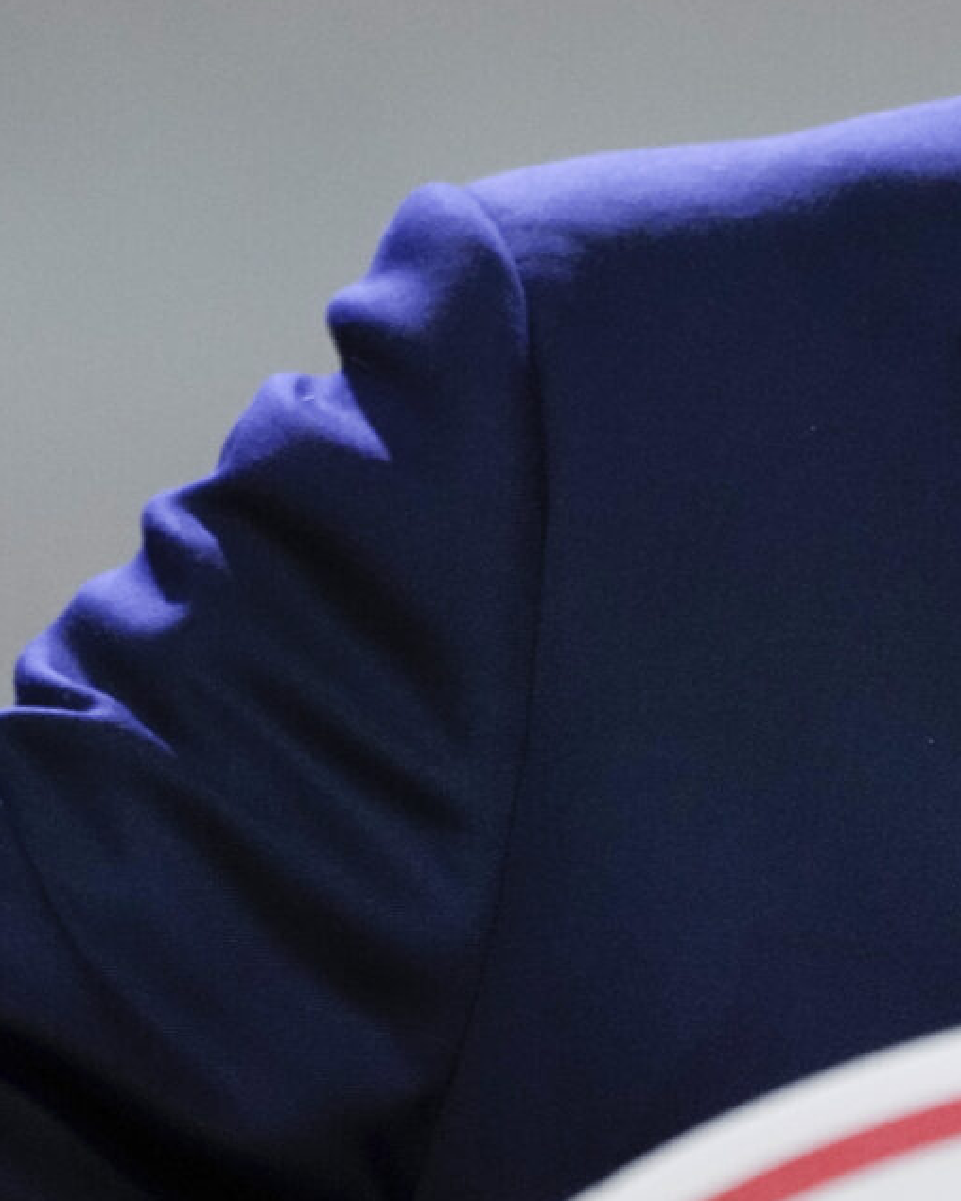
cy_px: 5
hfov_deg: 1.1
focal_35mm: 1399
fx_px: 49738
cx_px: 904
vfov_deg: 1.4
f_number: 5.6
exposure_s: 1/500
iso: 3200
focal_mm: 370
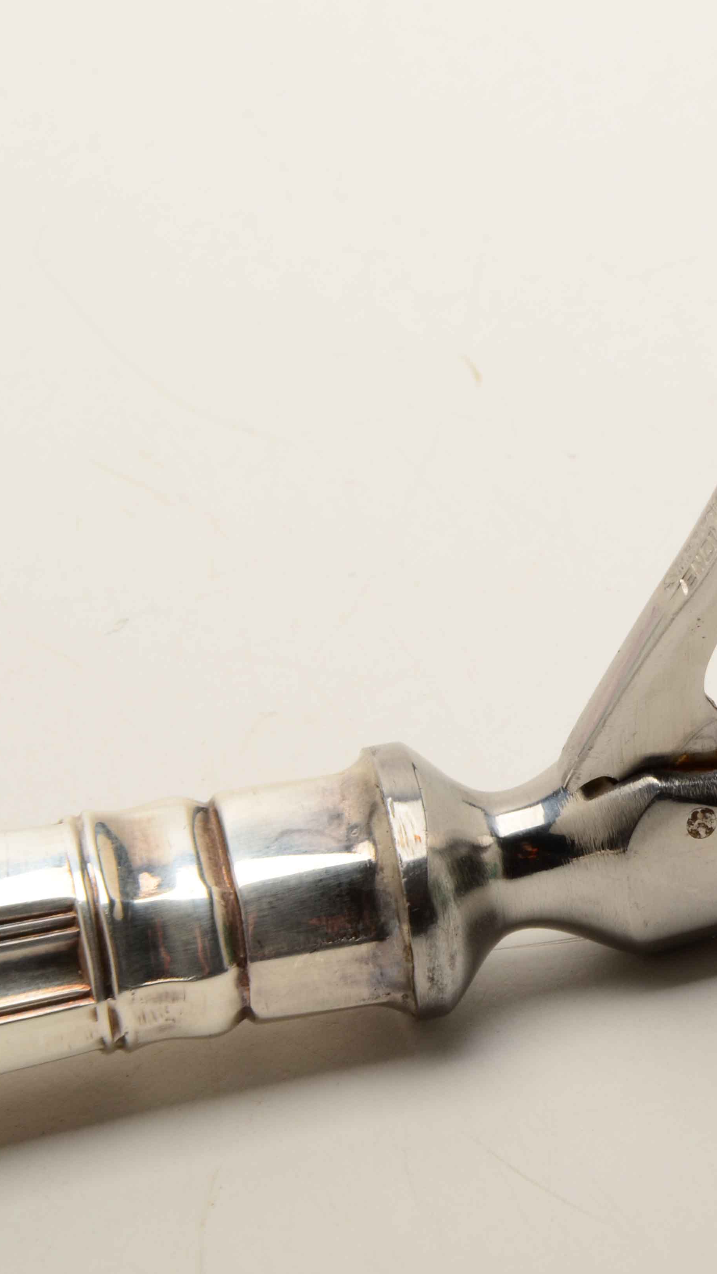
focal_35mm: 249
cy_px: 637
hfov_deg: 4.9
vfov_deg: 8.7
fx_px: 8406
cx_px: 851
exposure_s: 1/160
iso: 200
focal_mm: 105
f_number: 22
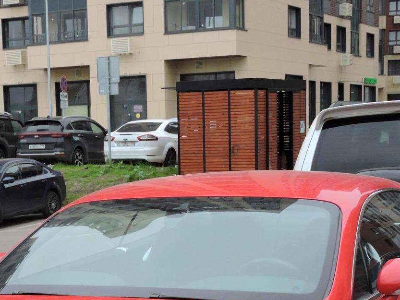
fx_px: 971
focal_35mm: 84
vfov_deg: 16.9
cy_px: 341
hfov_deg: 23.2
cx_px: 126
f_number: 3.8
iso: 100
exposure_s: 1/320
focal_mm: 6.3
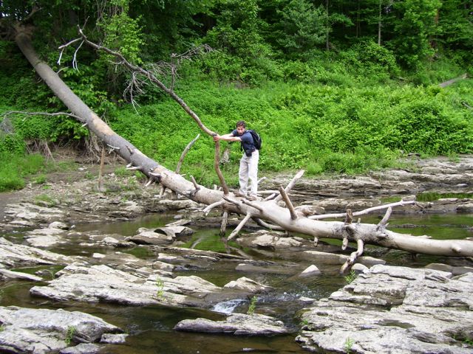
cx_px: 236
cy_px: 177
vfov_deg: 38.7
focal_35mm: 37
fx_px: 506
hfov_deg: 50.1
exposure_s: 1/180
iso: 80
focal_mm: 6
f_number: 2.7
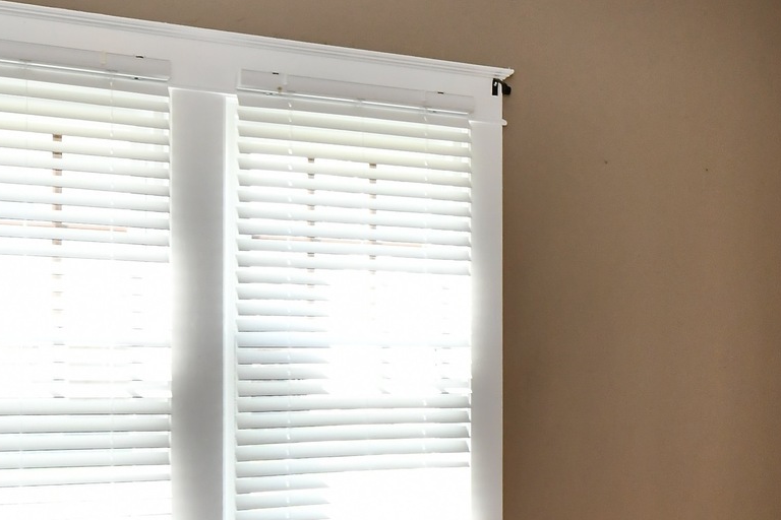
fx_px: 1215
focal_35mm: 56
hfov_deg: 32.7
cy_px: 390
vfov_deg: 23.9
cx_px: 783
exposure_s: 1/100
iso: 640
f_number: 6.3
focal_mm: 14
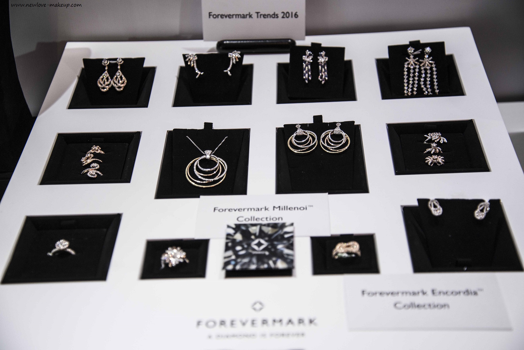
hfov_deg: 32.4
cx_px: 262
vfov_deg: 21.9
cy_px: 175
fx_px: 903
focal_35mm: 62
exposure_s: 1/60
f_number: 4.5
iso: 800
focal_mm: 62
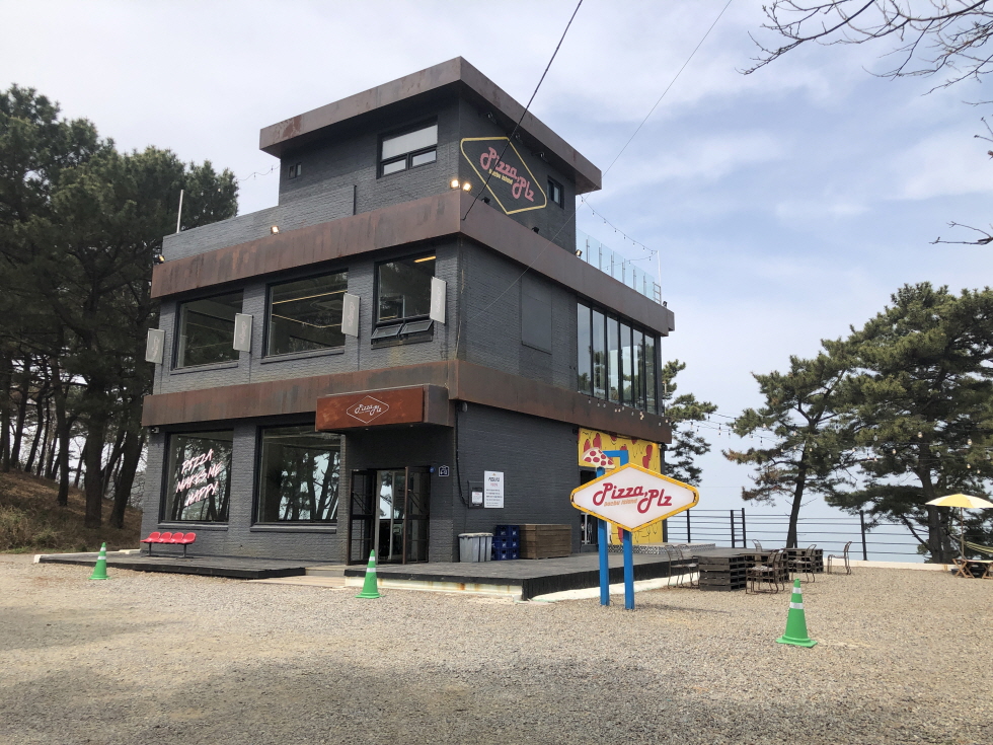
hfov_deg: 63.4
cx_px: 496
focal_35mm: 28
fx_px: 803
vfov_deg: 49.7
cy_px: 372
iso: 20
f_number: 1.8
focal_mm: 4
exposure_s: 1/2183
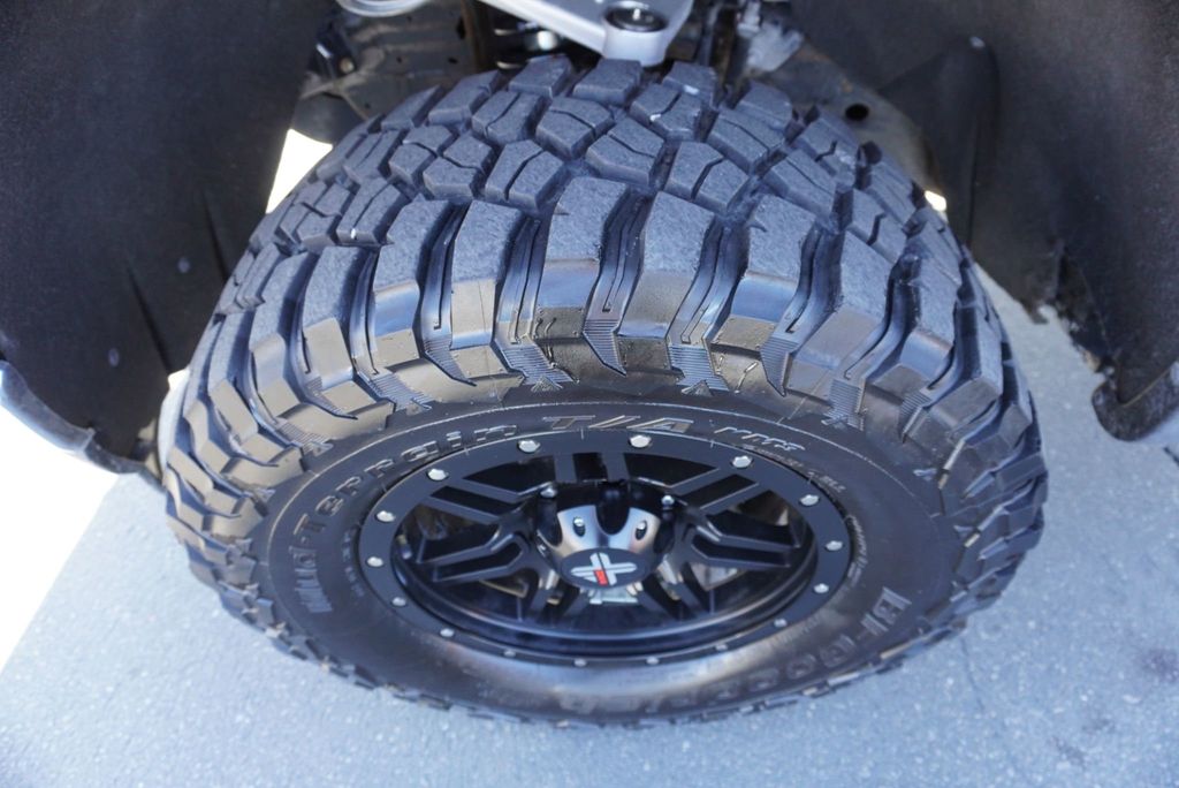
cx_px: 590
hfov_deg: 73.7
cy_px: 394
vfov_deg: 53.2
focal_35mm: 24
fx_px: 786
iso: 800
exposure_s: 1/160
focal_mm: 16
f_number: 4
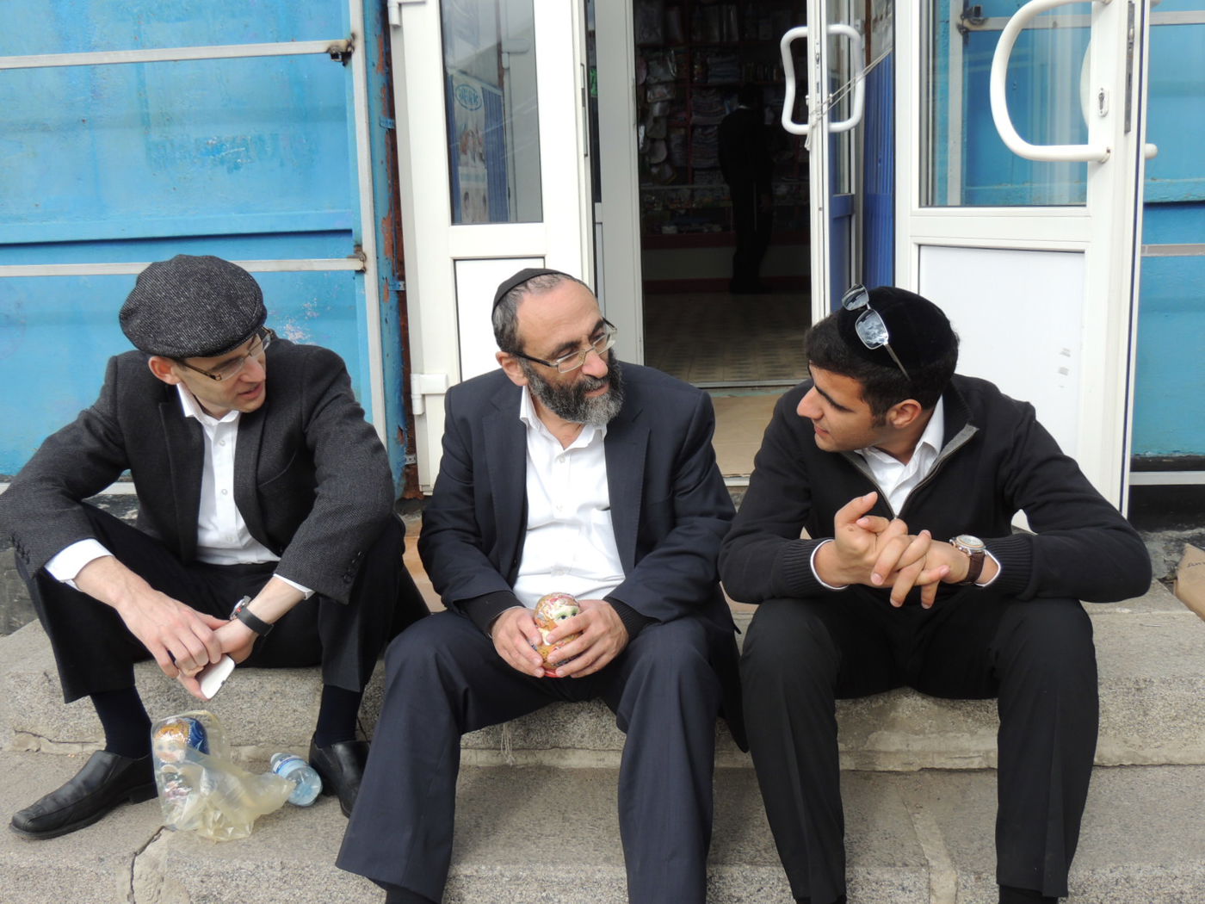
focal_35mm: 35
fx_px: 1218
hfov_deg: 52.6
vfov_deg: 40.7
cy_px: 452
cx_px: 602
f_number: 3.3
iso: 100
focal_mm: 6.2
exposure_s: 1/400
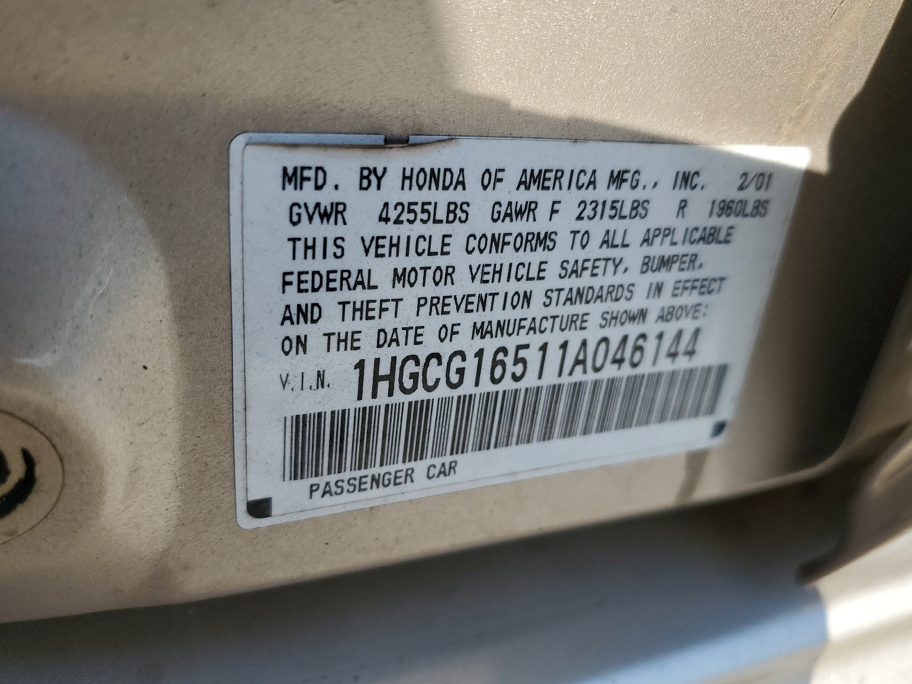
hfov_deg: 65.3
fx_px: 711
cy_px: 334
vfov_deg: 51.4
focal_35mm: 27
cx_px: 469
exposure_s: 1/2000
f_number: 1.5
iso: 50
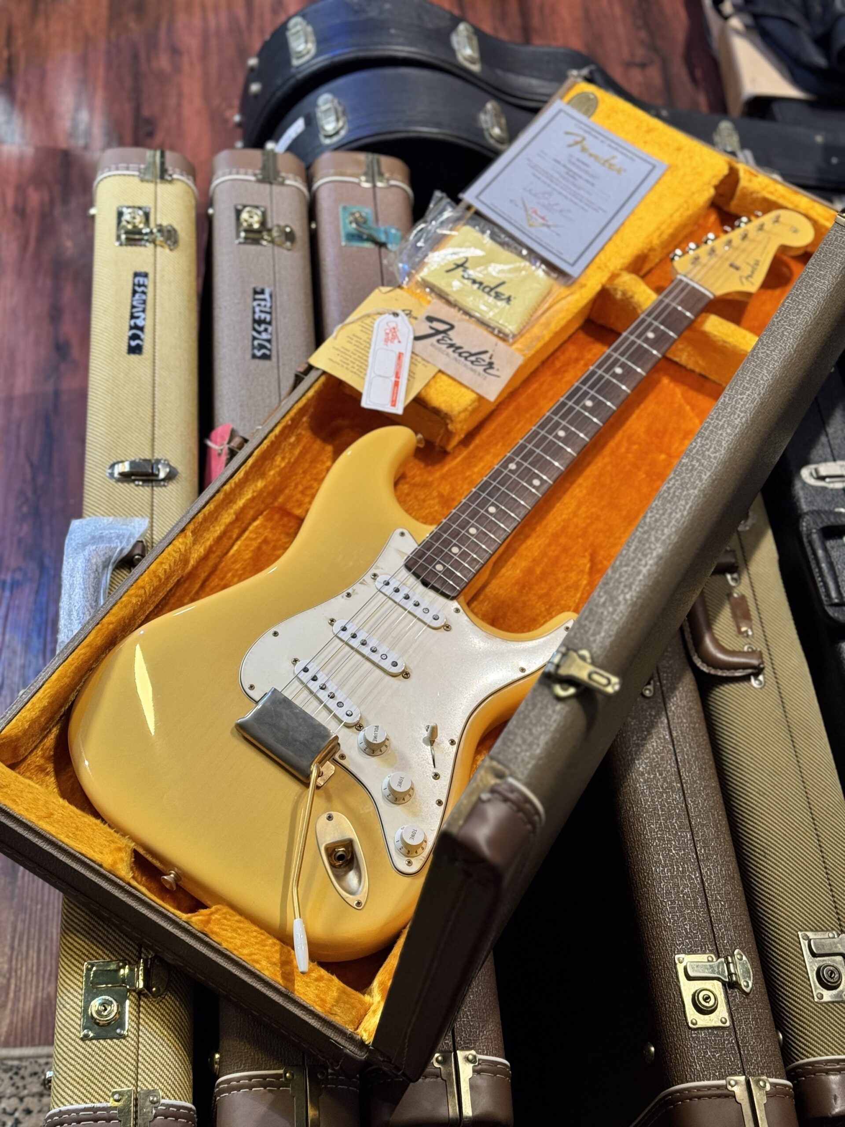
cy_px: 564
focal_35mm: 48
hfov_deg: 30.3
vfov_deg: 39.7
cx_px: 422
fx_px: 1562
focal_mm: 6.76
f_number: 1.78
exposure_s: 1/60
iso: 200
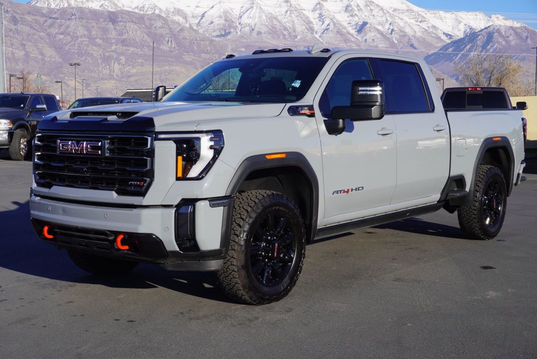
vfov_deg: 25.8
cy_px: 180
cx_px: 268
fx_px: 784
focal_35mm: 52
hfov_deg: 37.8
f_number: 11
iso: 100
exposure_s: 1/125
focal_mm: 35
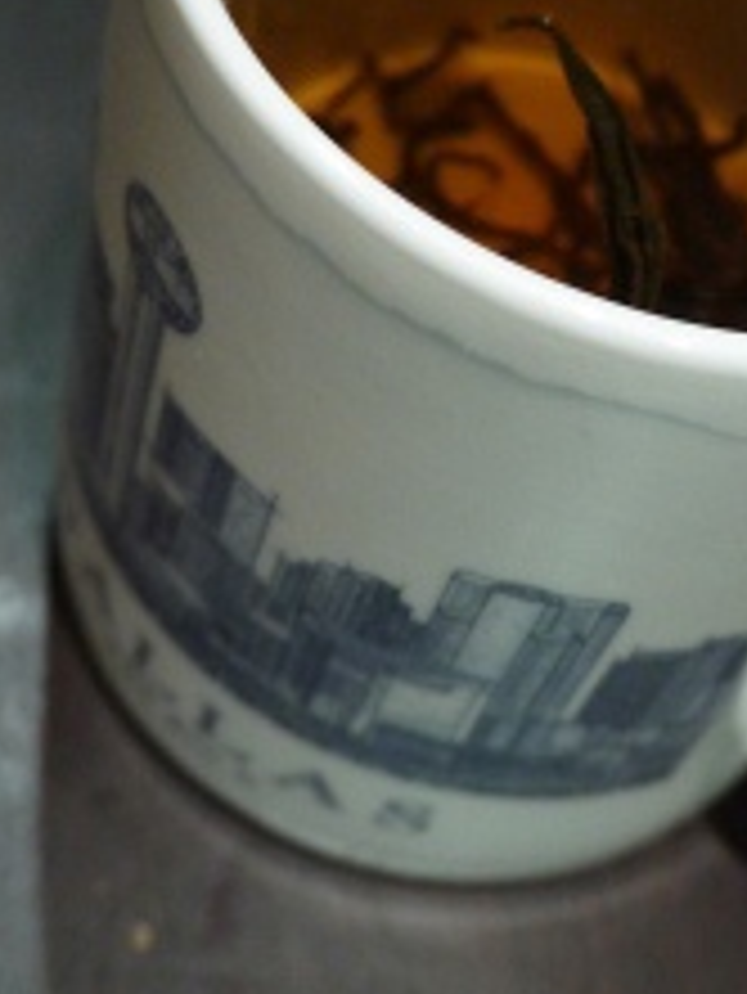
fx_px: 2213
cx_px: 639
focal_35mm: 77
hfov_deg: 18.9
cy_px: 202
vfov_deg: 24.9
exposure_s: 1/60
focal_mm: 19
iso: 1250
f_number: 4.3
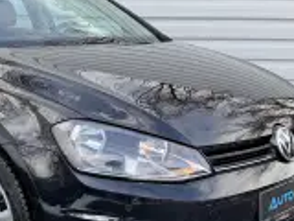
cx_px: 59
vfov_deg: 27.0
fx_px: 459
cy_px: 129
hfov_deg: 34.5
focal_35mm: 54
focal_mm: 6.76
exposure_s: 1/524
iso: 80
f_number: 1.78
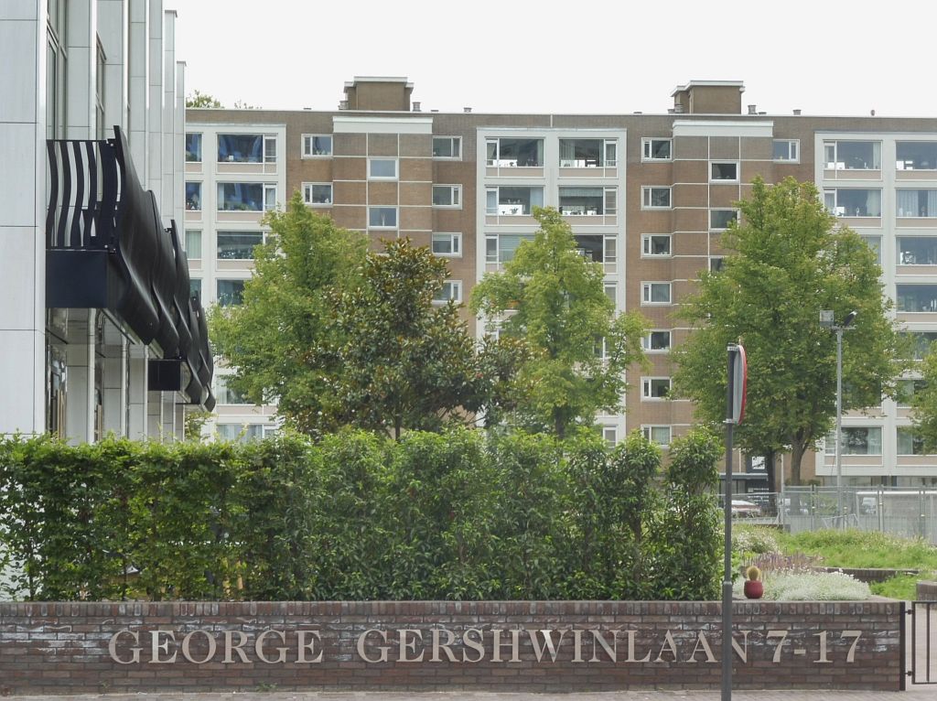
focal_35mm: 102
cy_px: 350
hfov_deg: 19.3
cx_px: 468
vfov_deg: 14.5
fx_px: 2758
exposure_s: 1/125
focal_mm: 18.2
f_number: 5.3
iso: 100
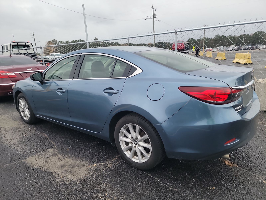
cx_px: 133
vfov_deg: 56.8
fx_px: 184
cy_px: 100
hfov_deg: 71.6
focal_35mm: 24
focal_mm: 6.7
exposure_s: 1/119
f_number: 1.8
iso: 84
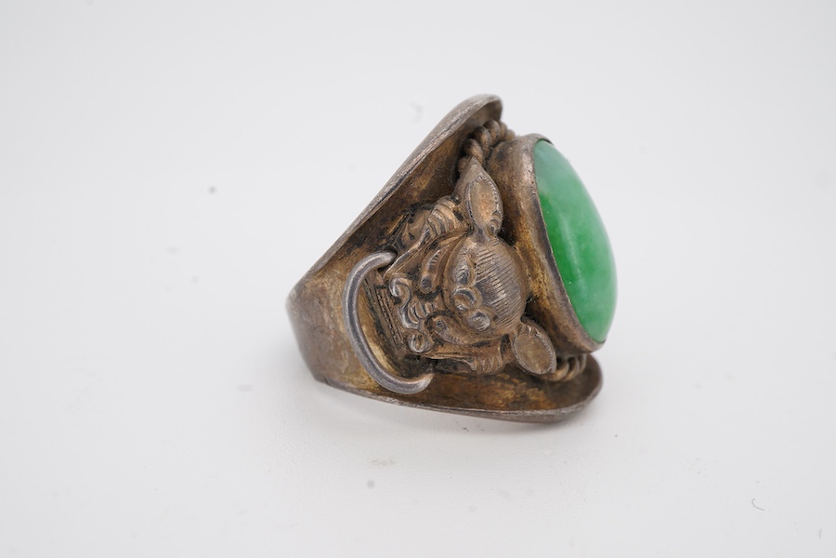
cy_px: 279
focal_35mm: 45
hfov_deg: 43.6
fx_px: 1045
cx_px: 418
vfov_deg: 29.9
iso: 160
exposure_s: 1/125
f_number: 22
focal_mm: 30
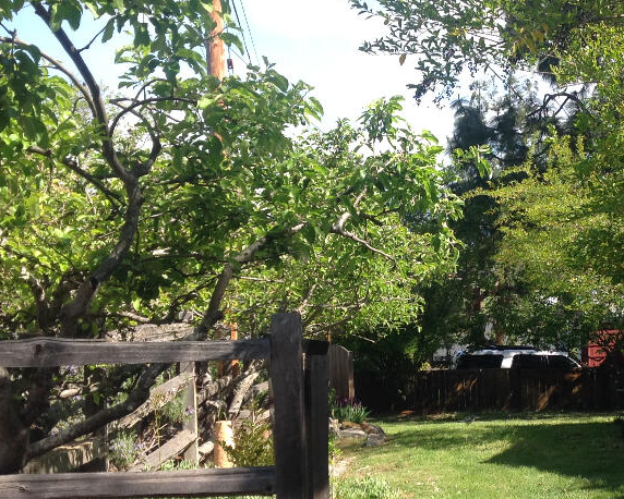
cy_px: 332
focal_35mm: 61
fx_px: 1127
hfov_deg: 30.3
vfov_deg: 24.9
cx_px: 484
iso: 50
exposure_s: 1/657
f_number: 2.4
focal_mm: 4.28
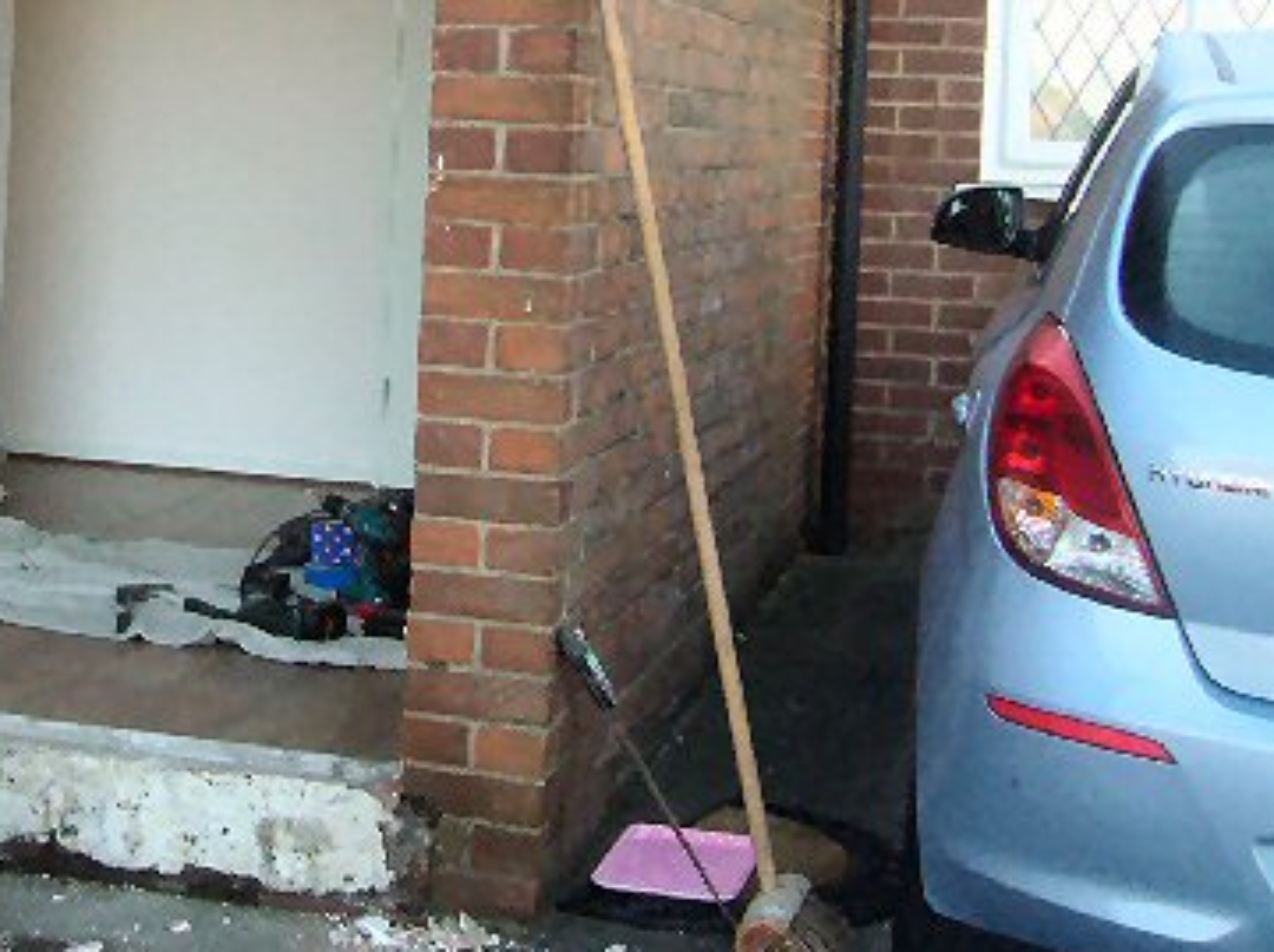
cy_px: 88
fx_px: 2683
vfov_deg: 19.7
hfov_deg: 25.8
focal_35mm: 73
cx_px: 103
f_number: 2.8
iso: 100
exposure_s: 1/100
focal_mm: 5.8
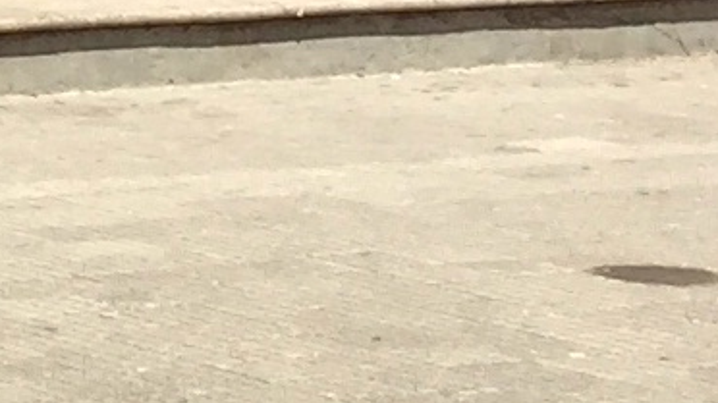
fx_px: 5272
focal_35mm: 277
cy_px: -1431
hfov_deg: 7.4
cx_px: -801
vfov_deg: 4.0
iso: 32
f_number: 2.2
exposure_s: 1/1799
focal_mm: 4.15
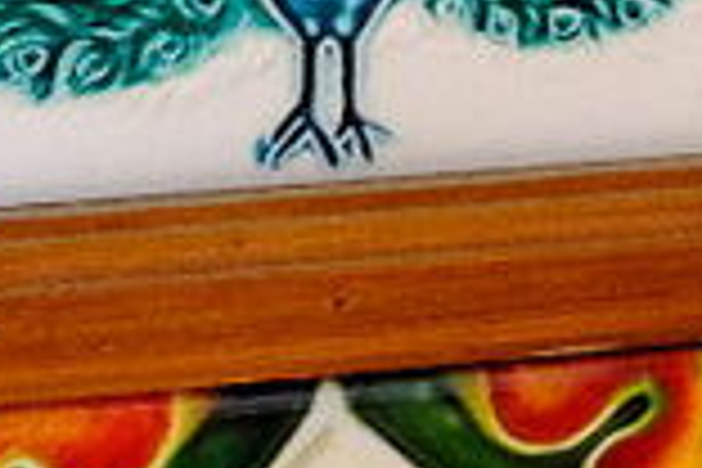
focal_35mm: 191
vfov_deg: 7.1
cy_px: -284
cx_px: 1773
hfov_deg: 9.4
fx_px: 3724
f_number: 13
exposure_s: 1/125
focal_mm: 23.3
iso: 1250
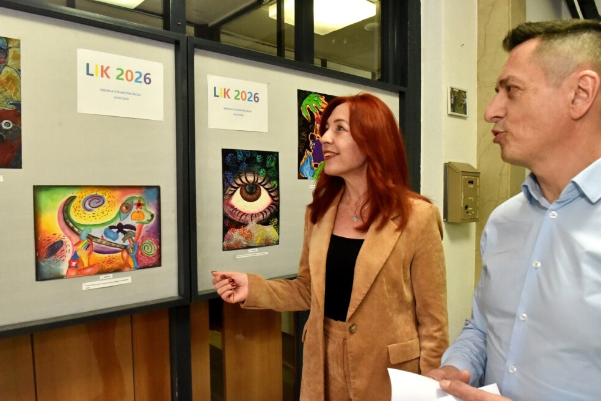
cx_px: 299
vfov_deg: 51.3
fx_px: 417
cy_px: 202
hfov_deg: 71.5
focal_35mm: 25
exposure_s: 1/160
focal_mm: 24
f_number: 8
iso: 5000
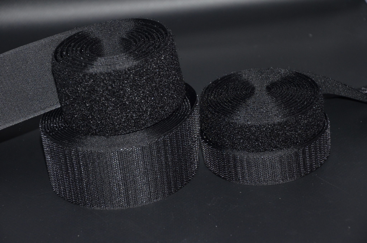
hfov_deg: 19.5
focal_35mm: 105
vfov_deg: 13.0
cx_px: 184
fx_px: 1068
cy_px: 122
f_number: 5.3
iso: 800
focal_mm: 70
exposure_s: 1/60
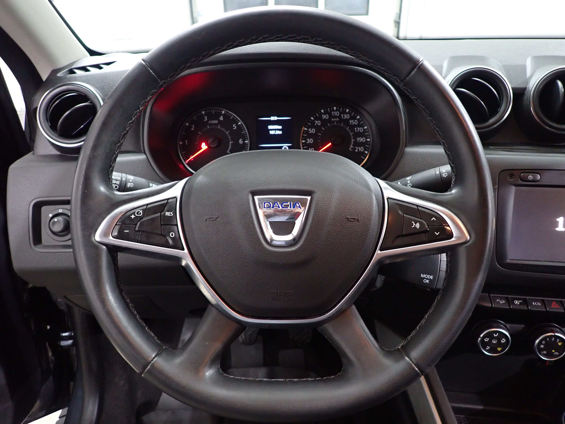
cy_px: 212
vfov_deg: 54.9
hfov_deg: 69.4
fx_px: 408
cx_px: 282
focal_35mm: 25
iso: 640
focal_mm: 4.5
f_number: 2
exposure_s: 1/30
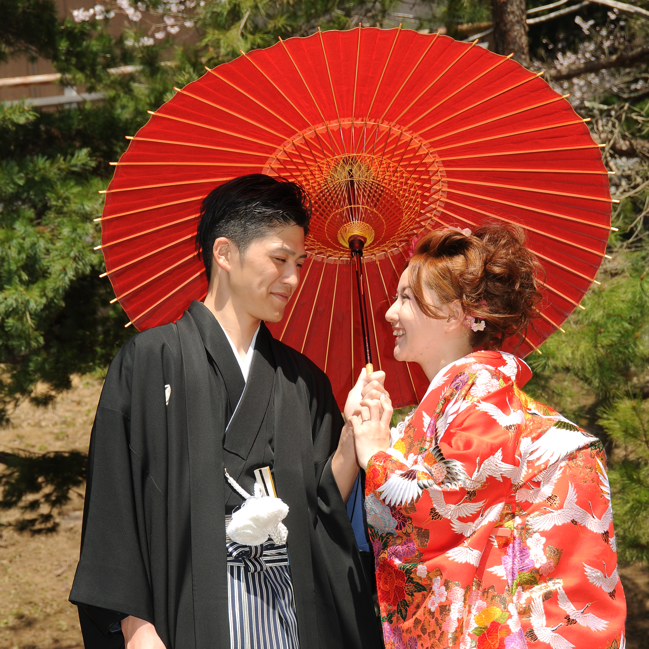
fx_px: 2241
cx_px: 325
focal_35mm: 106
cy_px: 457
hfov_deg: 16.5
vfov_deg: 16.4
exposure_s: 1/200
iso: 100
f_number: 7.1
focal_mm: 55
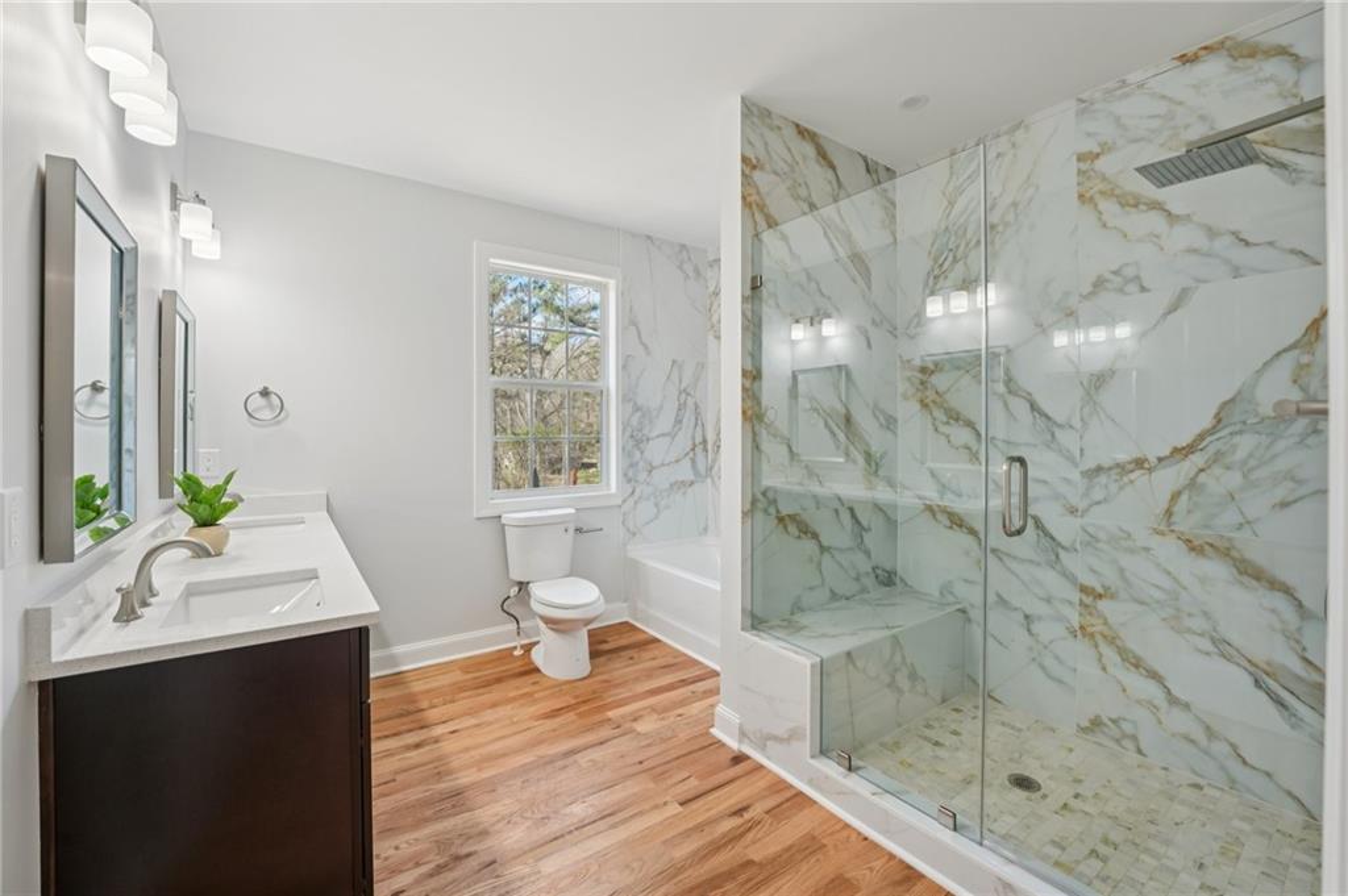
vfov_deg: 81.1
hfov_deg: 104.3
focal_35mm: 14
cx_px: 674
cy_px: 448
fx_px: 524
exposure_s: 1/40
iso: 320
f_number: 8
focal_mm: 14
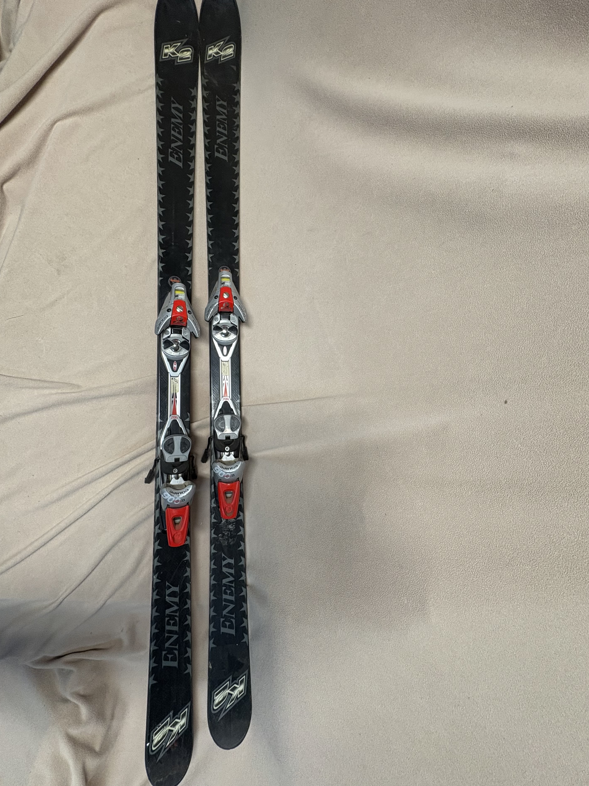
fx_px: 340
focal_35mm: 15
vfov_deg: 98.1
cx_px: 277
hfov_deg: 81.7
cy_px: 377
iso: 250
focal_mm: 2.22
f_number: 2.2
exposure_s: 1/60
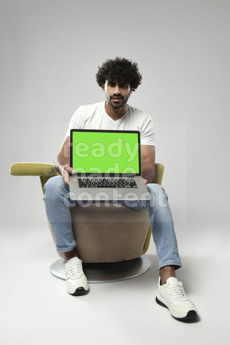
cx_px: 115
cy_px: 172
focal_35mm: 34
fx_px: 326
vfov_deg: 55.8
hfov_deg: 38.9
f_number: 5.6
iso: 400
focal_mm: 34
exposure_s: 1/125
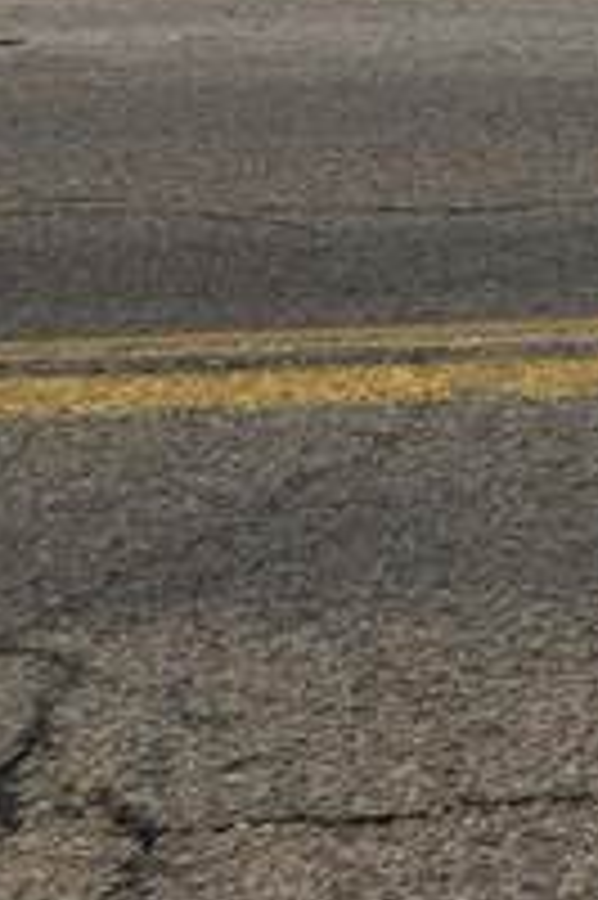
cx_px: 2608
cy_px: 4
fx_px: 3819
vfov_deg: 13.3
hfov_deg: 6.6
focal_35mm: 153
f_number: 1.7
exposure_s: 1/421
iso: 12
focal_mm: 6.3
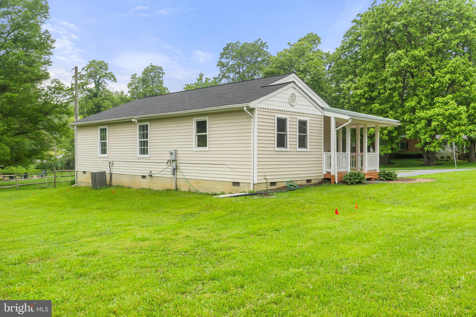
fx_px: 397
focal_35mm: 30
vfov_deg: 43.6
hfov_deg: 61.9
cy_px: 158
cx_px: 238
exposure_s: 1/500
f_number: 8
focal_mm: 20
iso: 640
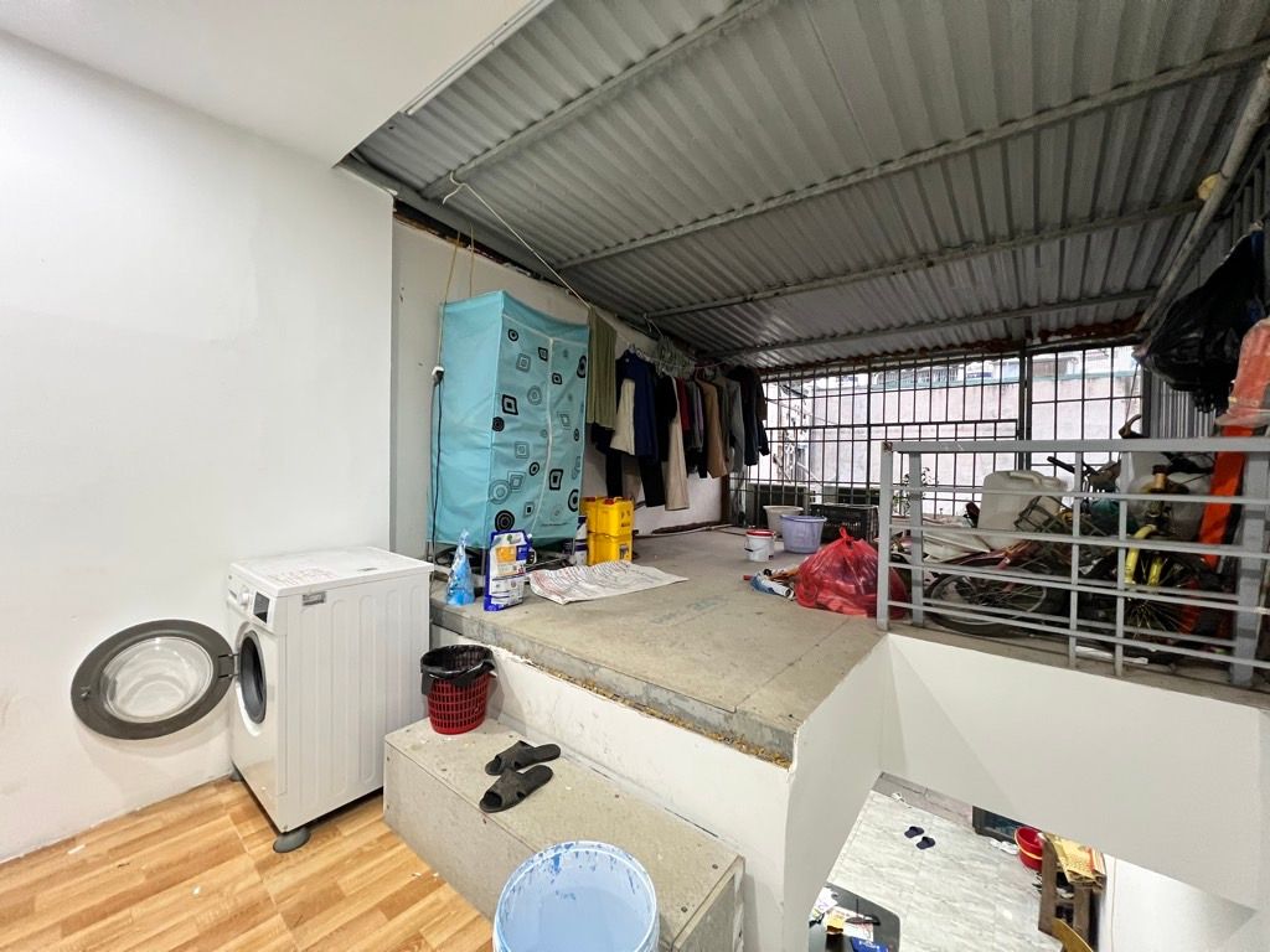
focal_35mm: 13
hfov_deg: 106.2
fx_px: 477
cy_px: 476
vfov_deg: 89.9
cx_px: 635
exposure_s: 1/50
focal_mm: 1.57
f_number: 1.8
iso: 400
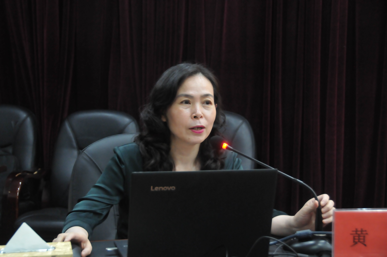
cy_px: 128
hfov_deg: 27.0
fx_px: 805
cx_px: 194
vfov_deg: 18.1
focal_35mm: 75
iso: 2200
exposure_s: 1/30
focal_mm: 50
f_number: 4.8
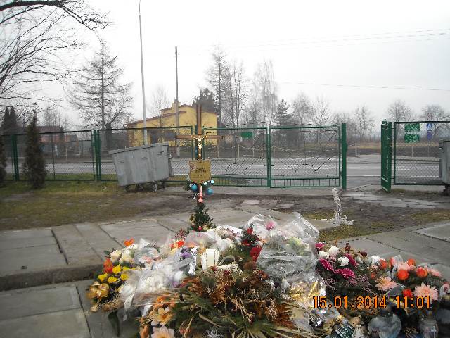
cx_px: 225
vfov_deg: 40.7
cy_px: 169
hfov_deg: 52.6
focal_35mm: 35
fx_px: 455
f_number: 2.8
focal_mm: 5.7
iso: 70
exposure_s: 1/54
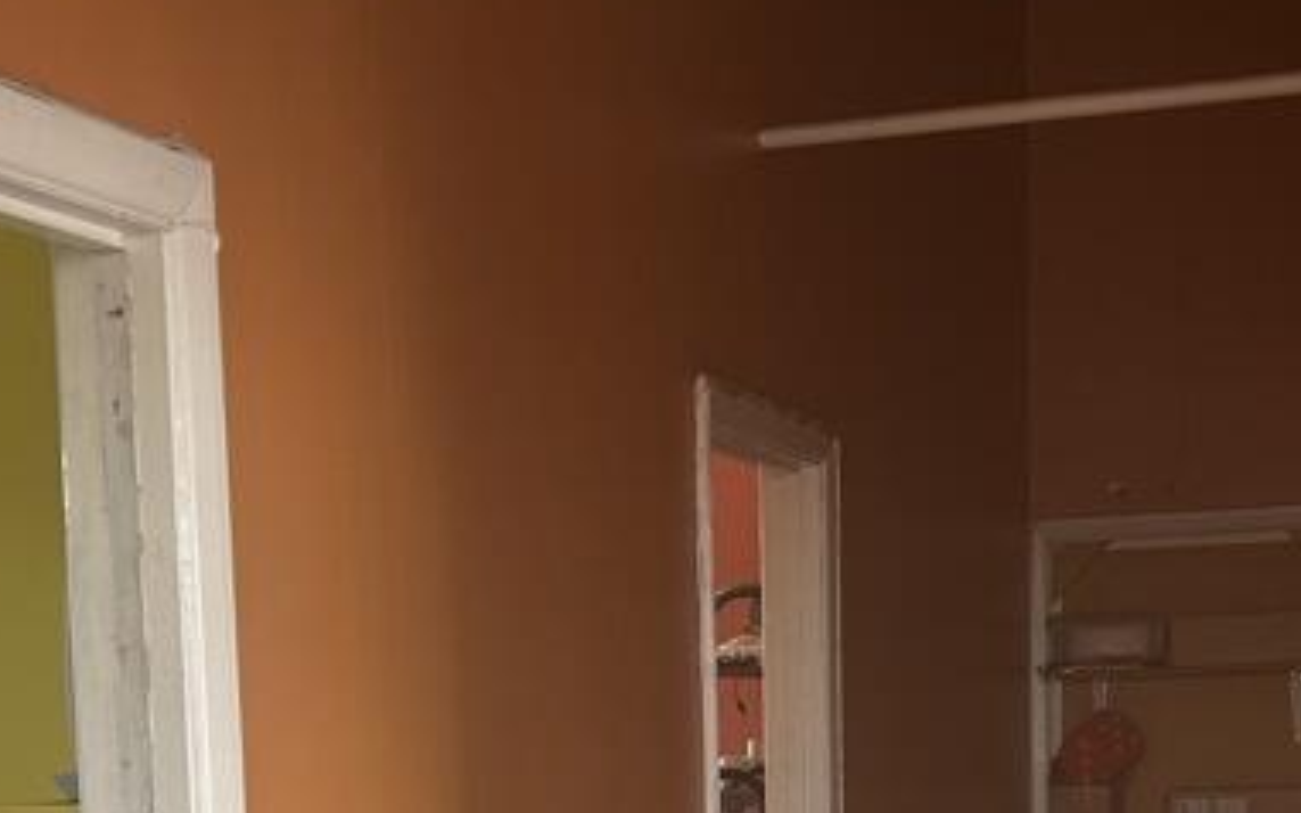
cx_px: 656
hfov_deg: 27.9
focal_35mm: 74
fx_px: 2623
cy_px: 1049
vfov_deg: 16.6
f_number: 1.5
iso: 80
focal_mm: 5.7
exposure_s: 1/121
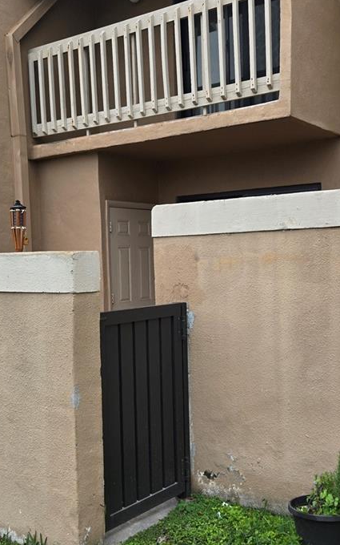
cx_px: 170
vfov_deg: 46.2
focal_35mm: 43
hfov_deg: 29.9
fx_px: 638
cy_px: 296
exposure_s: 1/1732
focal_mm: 5.4
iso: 80
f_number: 1.8
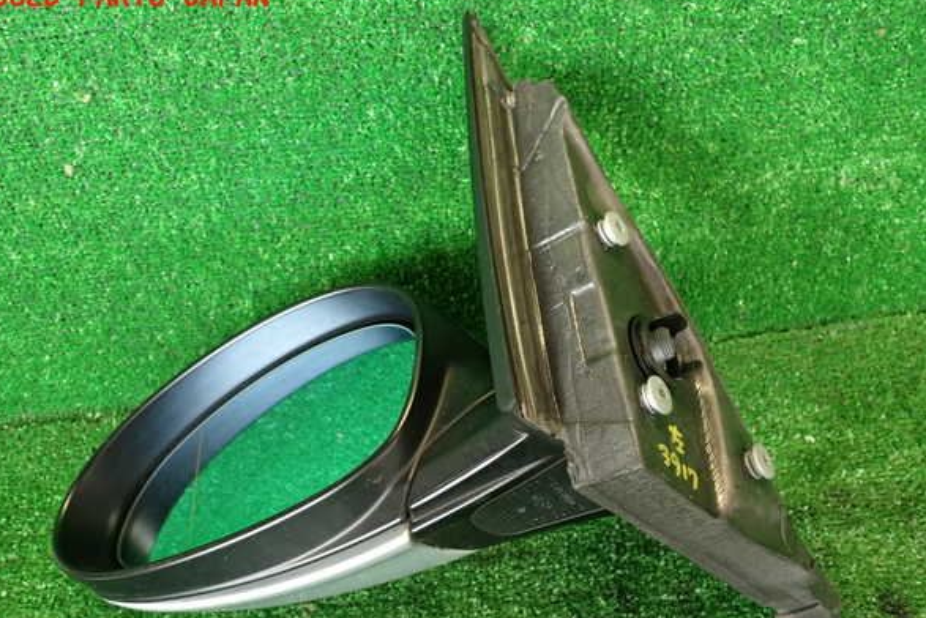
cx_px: 456
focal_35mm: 34
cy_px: 331
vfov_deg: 38.9
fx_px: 875
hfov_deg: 55.8
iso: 200
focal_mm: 5.79
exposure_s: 1/30
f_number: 2.4
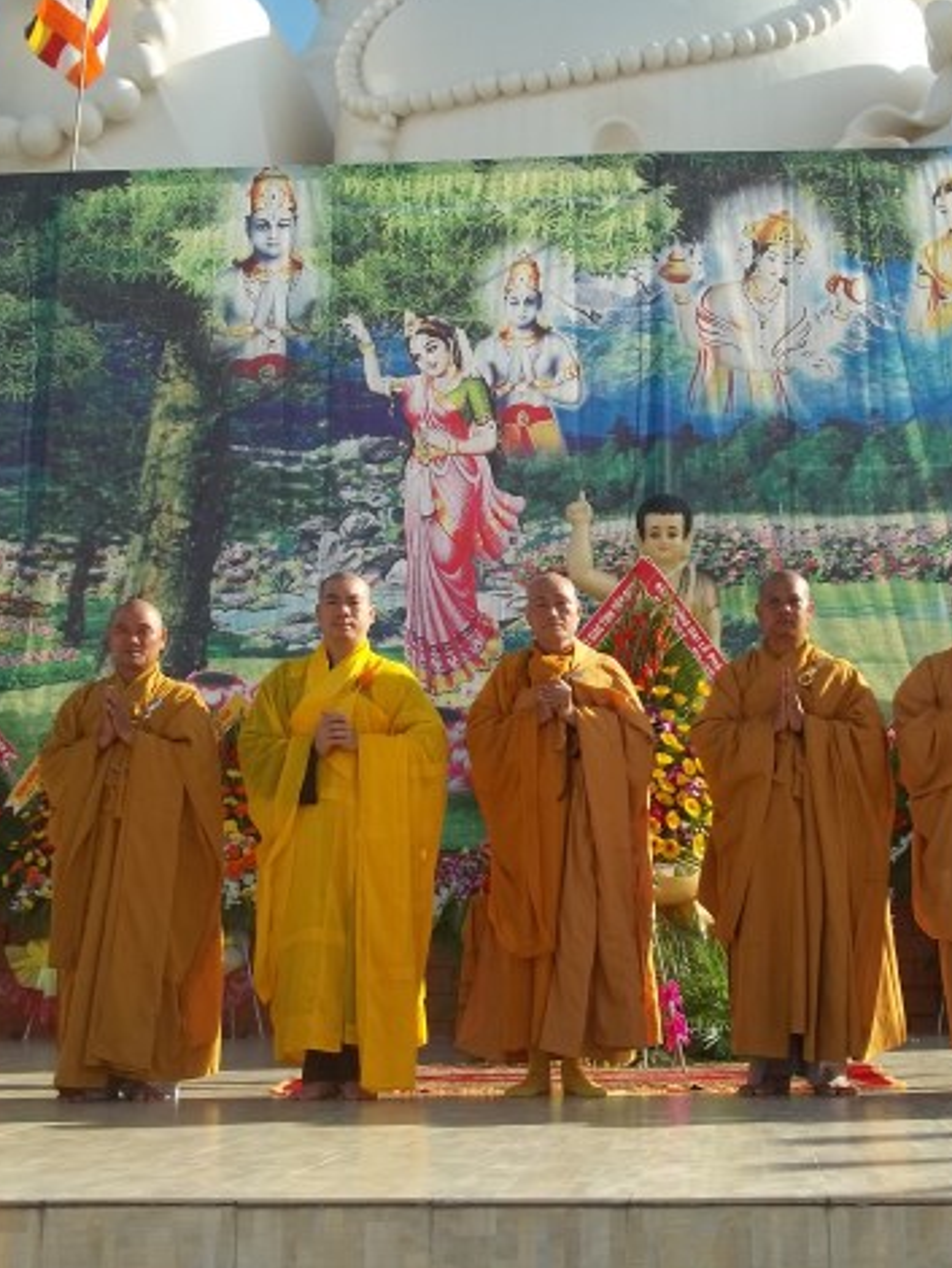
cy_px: 629
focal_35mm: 49
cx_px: 647
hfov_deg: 29.5
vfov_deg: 38.9
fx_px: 1795
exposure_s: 1/125
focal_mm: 6.5
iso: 64
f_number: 8
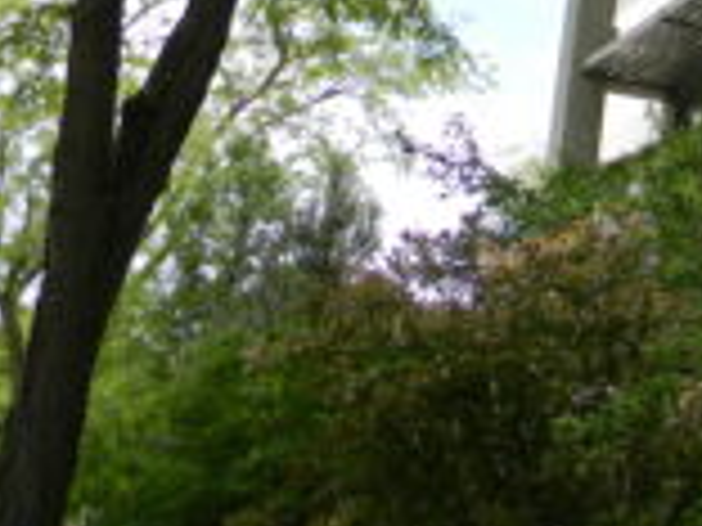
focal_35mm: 72
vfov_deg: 19.3
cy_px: -94
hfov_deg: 24.0
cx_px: 896
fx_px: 1460
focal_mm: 5
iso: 80
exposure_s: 1/380
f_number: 3.5
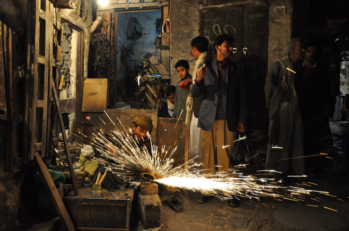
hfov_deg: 49.6
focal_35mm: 39
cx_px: 174
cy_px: 116
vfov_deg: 34.1
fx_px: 378
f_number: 4
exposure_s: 1/30
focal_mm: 26
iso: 1400
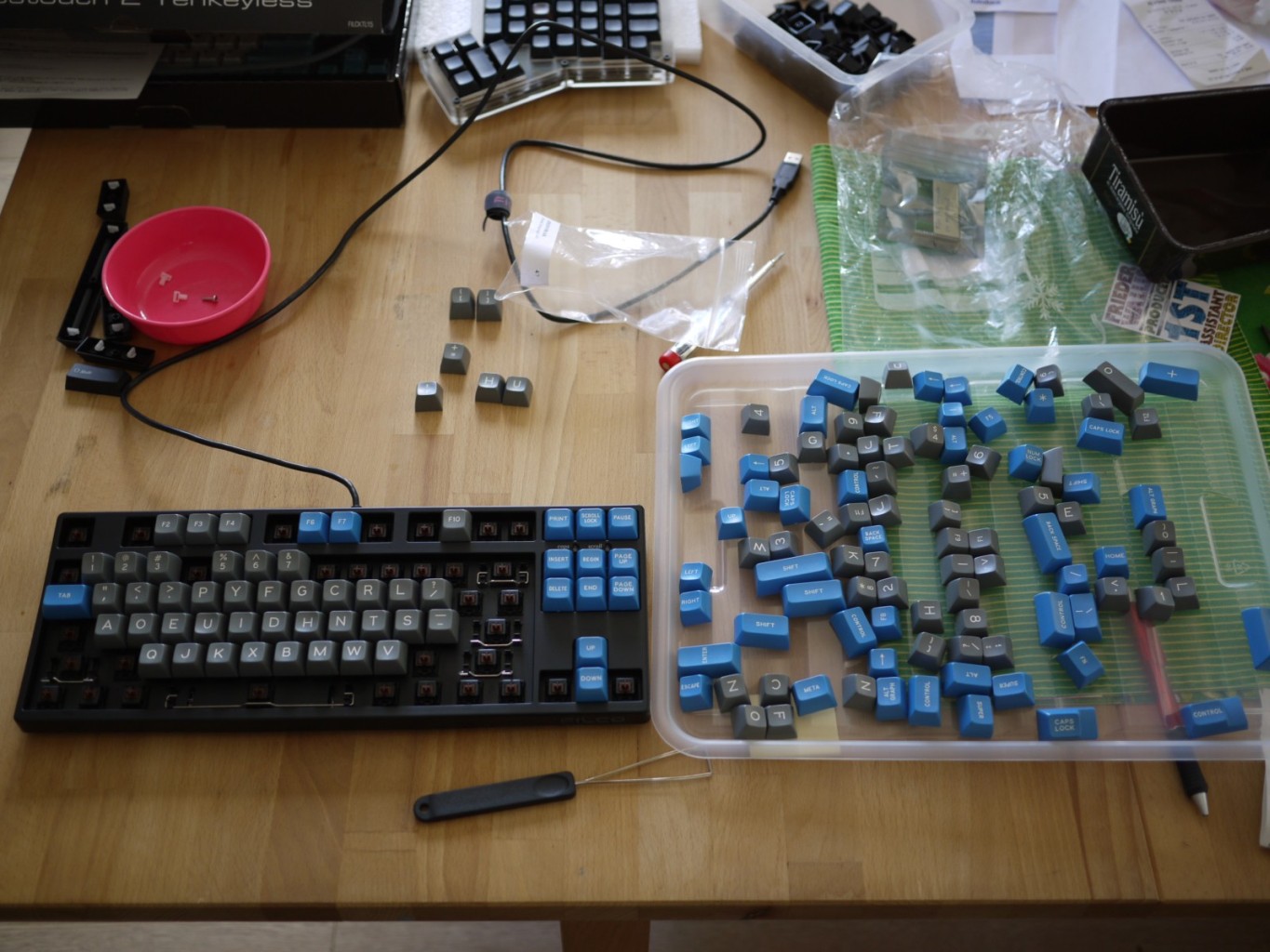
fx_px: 1468
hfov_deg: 46.8
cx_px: 635
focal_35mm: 40
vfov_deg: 36.0
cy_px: 476
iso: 100
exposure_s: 1/80
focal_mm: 20
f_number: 1.7
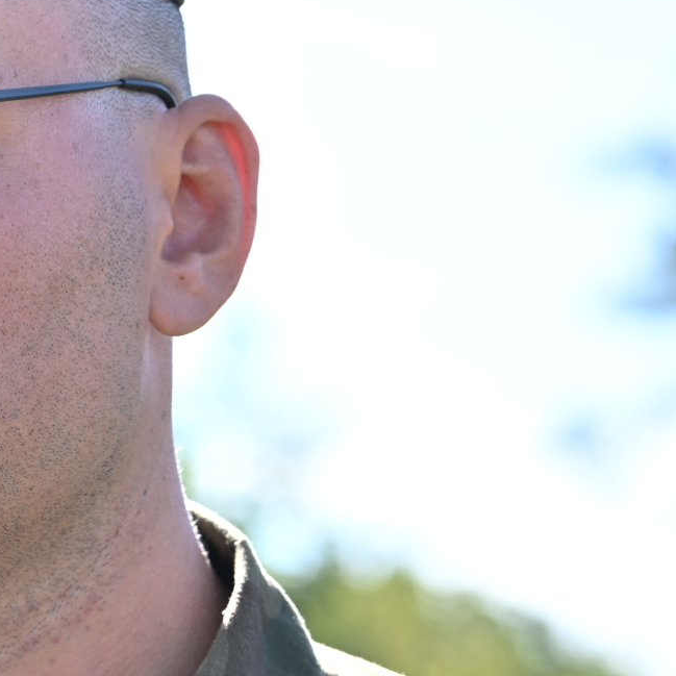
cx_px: -136
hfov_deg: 7.1
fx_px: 5391
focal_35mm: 244
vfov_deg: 7.2
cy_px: 255
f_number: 7.1
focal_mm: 115
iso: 100
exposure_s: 1/160
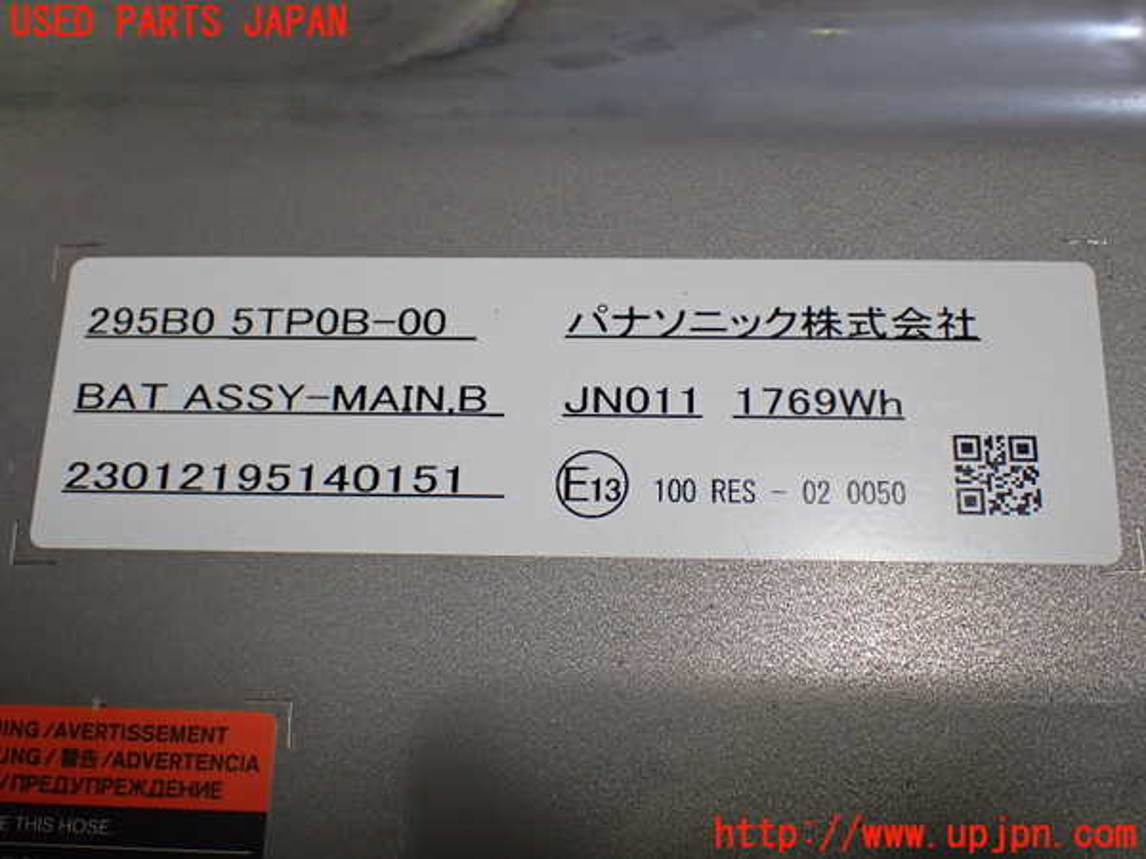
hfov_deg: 45.8
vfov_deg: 35.1
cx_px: 573
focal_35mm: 41
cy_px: 430
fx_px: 1357
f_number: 2.8
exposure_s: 1/160
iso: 400
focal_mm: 7.31
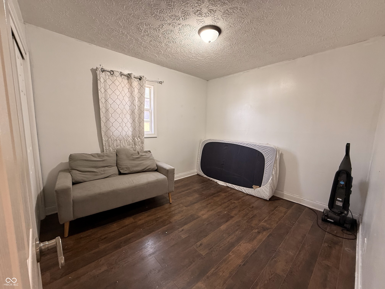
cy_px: 144
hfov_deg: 102.1
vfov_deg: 85.7
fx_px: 156
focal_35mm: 14
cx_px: 192
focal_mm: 2.22
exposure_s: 1/60
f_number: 2.2
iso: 200
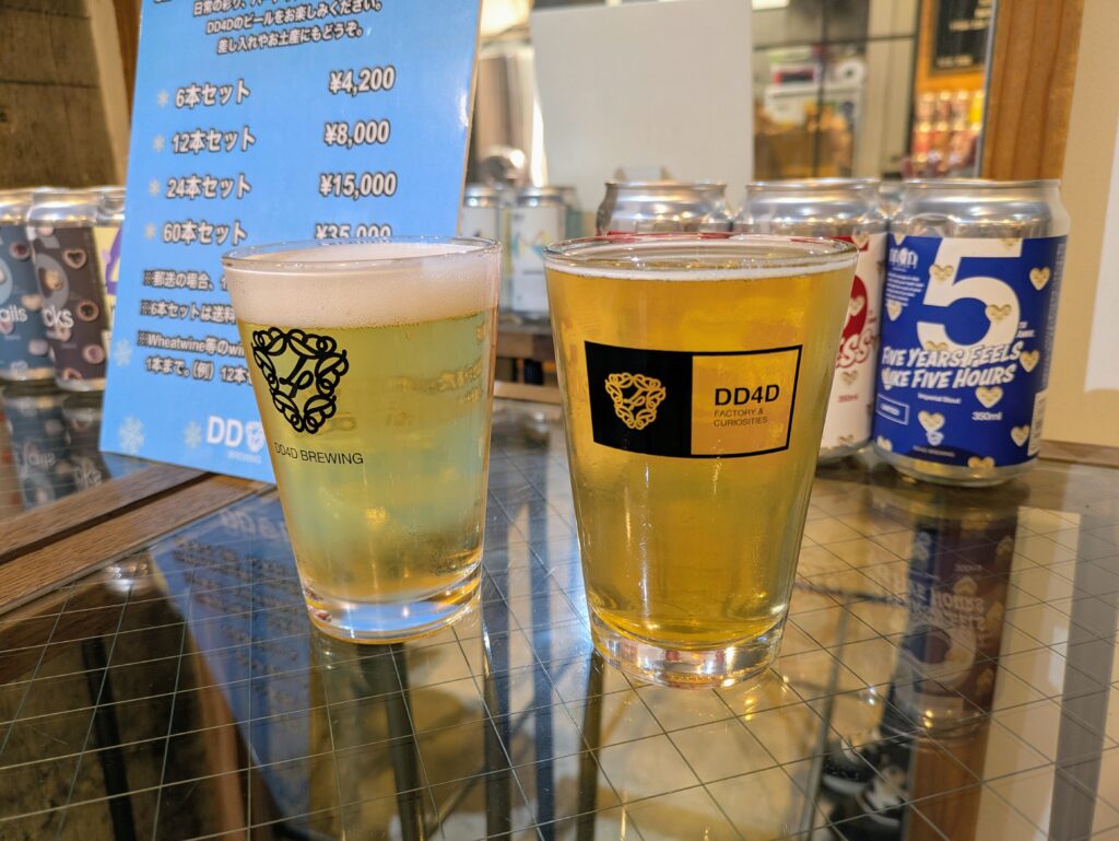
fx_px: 809
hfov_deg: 69.4
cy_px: 420
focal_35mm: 25
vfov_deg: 54.9
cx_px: 560
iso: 126
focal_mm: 5.43
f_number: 1.89
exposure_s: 1/24
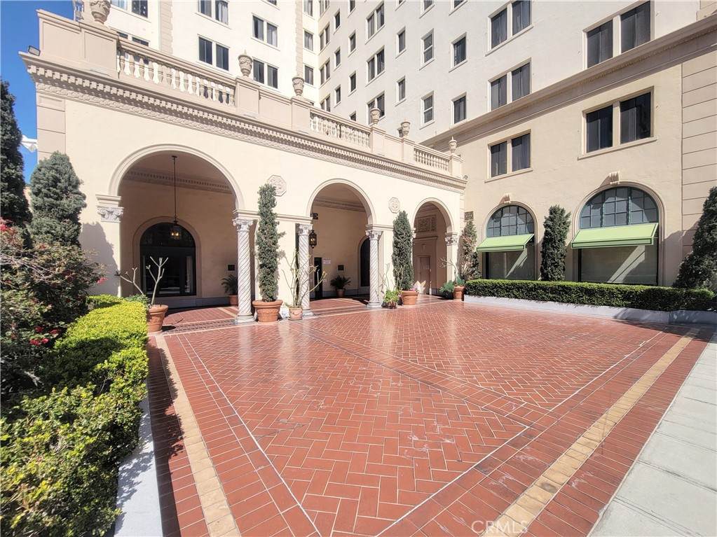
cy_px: 268
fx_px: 269
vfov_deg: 89.9
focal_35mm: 13
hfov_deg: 106.2
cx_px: 358
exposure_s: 1/1686
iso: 50
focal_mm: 2.2
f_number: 2.2
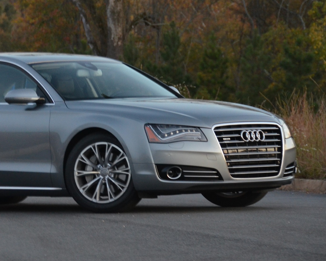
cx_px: 58
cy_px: 72
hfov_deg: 8.0
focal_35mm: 242
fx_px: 2333
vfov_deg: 6.4
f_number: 5.3
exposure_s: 1/15
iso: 1600
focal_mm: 95
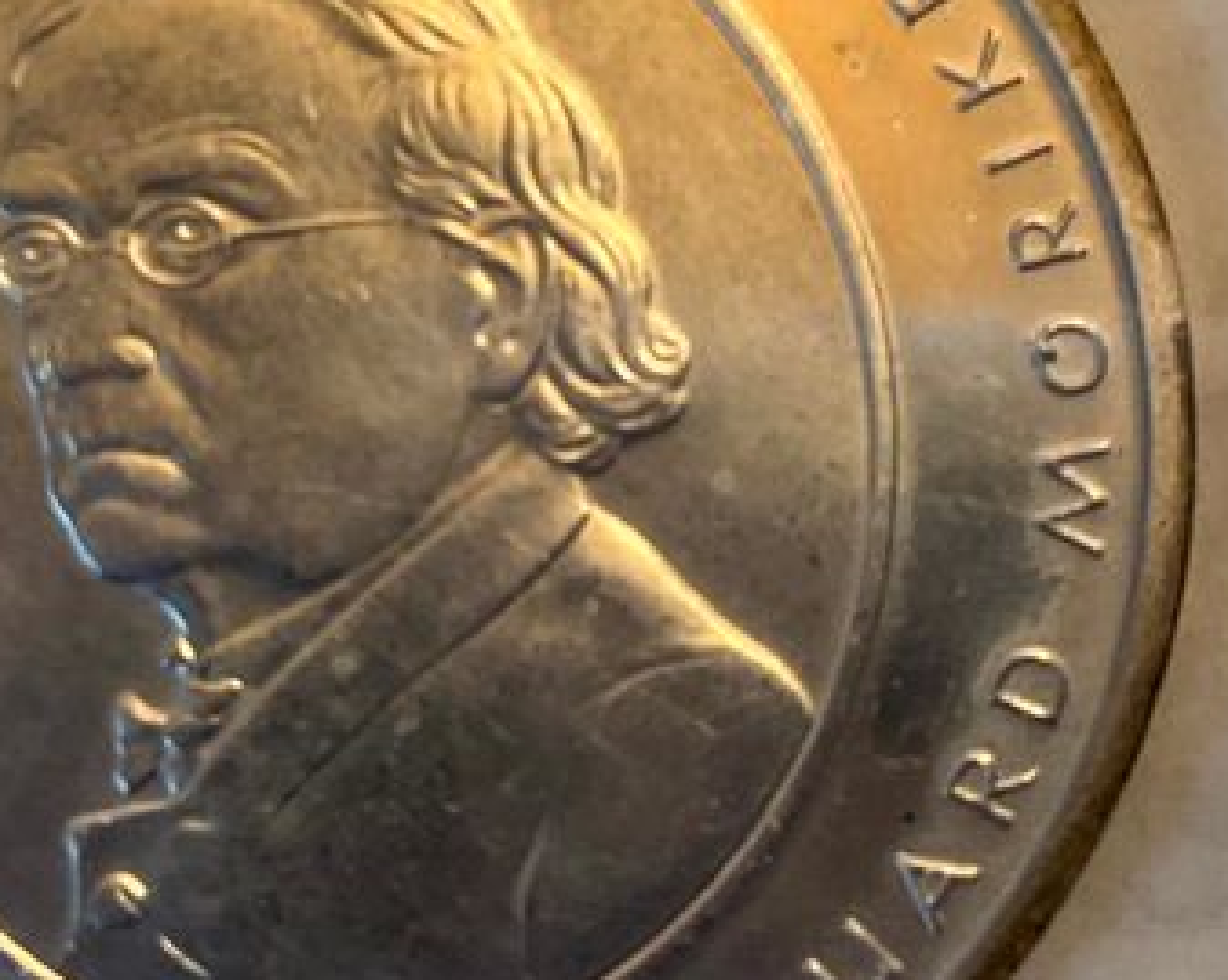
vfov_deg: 18.3
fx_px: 3050
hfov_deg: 22.7
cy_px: 486
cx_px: 523
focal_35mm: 84
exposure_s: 1/33
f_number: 1.8
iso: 200
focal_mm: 3
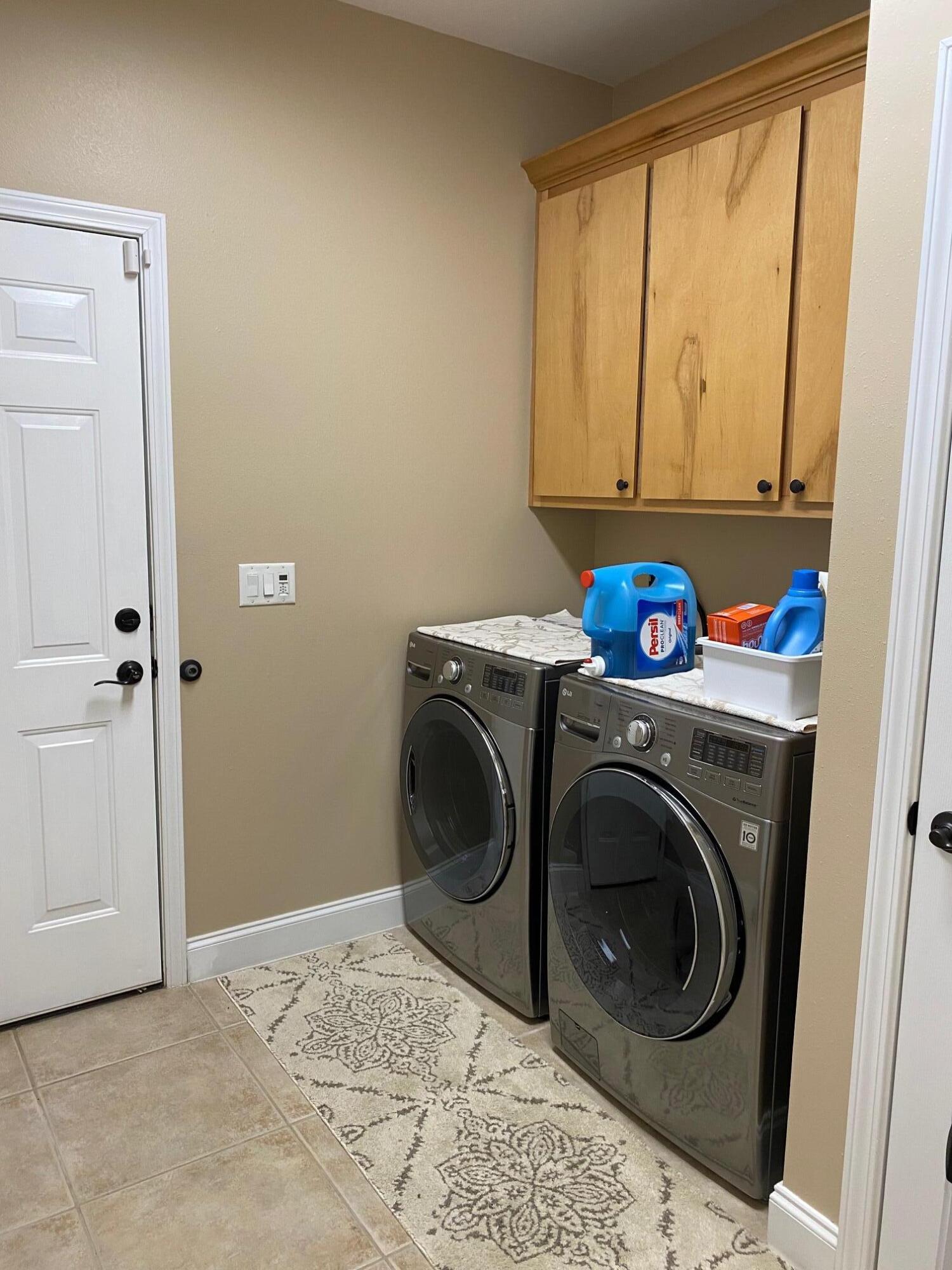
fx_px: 953
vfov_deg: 67.3
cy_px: 635
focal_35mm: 26
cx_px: 476
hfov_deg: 53.1
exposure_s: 1/60
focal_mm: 4.25
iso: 100
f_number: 1.8
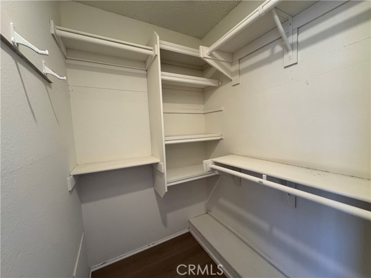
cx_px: 186
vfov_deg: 85.7
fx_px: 150
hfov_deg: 102.1
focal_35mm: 14
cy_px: 139
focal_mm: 2.22
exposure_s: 1/120
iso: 250
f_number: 2.2
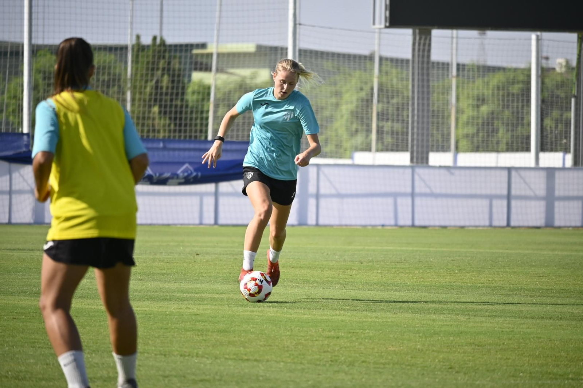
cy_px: 194
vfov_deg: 3.7
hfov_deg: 5.5
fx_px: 6073
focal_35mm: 375
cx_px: 292
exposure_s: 1/1000
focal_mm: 250
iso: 250
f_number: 6.3
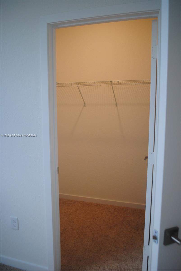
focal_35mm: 30
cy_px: 136
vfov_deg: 61.9
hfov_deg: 43.7
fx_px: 226
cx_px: 90
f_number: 3.8
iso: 200
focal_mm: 20
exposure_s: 1/50
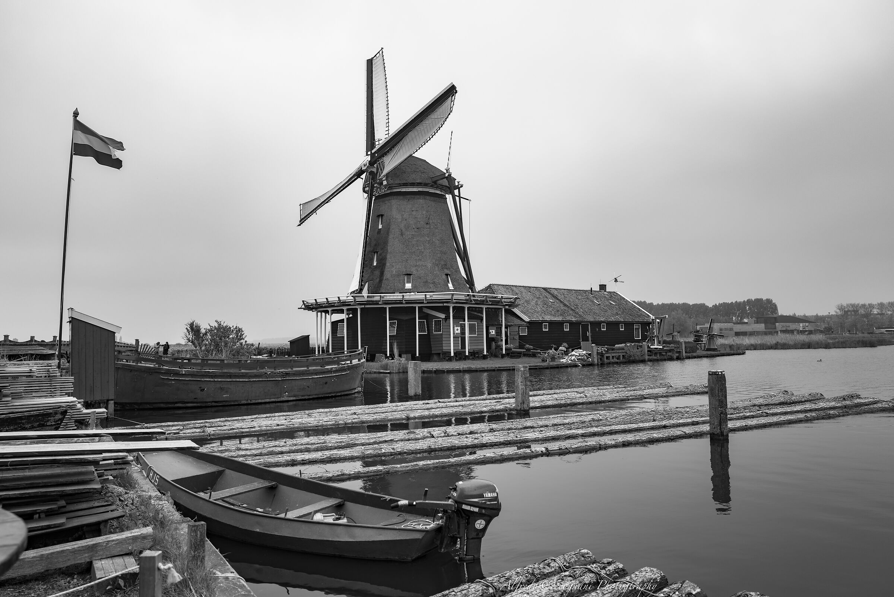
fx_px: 696
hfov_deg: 65.5
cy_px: 298
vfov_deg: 46.4
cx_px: 447
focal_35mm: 28
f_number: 3.2
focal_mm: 28
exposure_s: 1/250
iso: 200
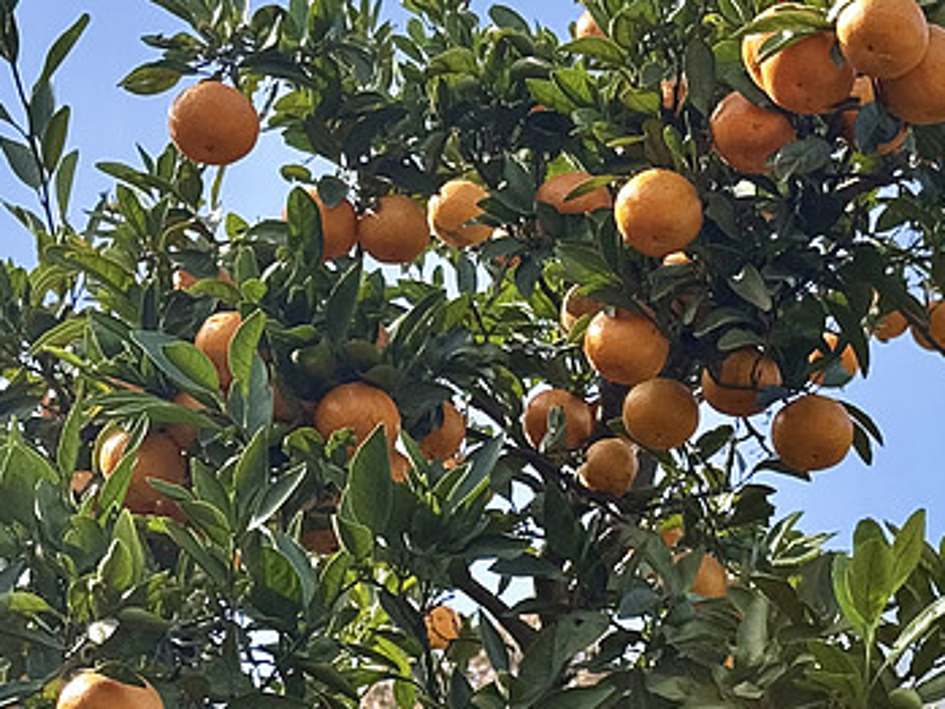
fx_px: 3004
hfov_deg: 17.8
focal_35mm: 110
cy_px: 484
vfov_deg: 13.4
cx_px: 655
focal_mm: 6.76
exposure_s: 1/2494
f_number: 1.78
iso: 64
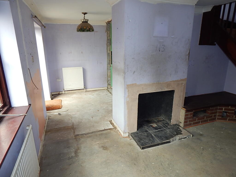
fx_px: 150
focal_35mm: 22
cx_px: 118
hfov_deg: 76.4
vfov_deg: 61.1
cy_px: 88
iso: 125
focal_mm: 4
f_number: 3
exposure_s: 1/30
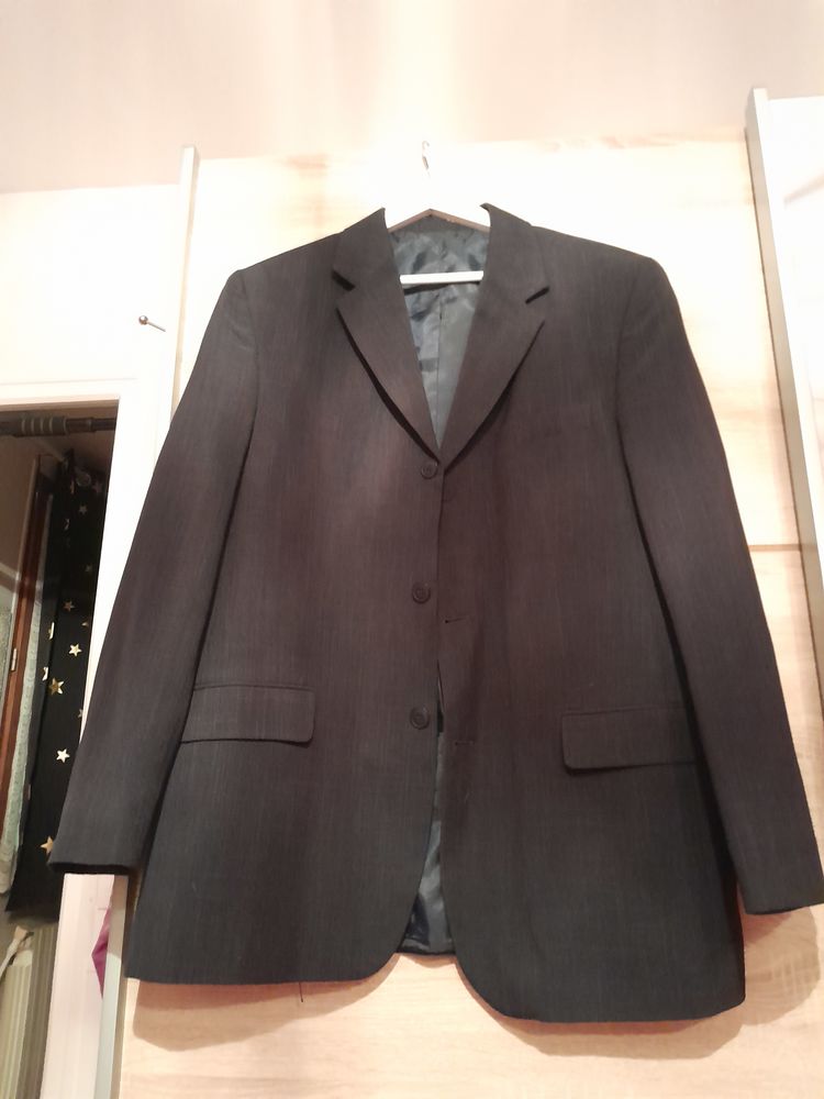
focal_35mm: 27
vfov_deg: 65.3
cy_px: 550
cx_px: 412
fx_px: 857
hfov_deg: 51.4
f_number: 1.8
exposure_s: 1/10
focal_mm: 4
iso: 1600
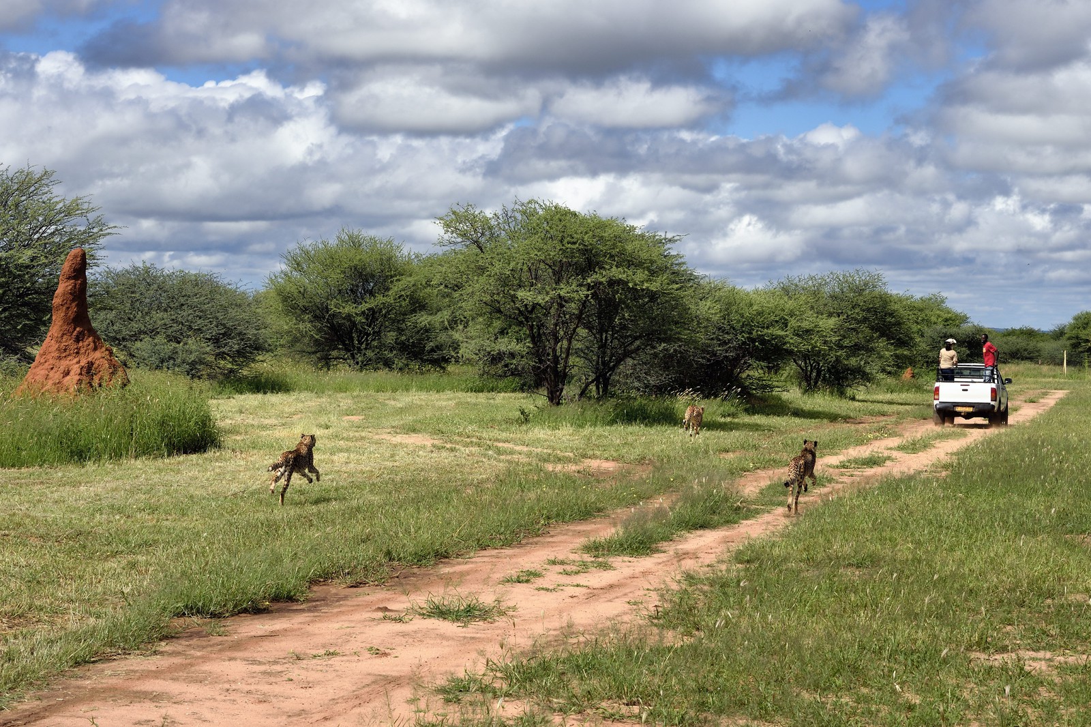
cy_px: 364
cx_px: 546
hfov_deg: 27.0
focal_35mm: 75
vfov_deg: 18.2
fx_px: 2272
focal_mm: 75
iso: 400
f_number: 13
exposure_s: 1/640
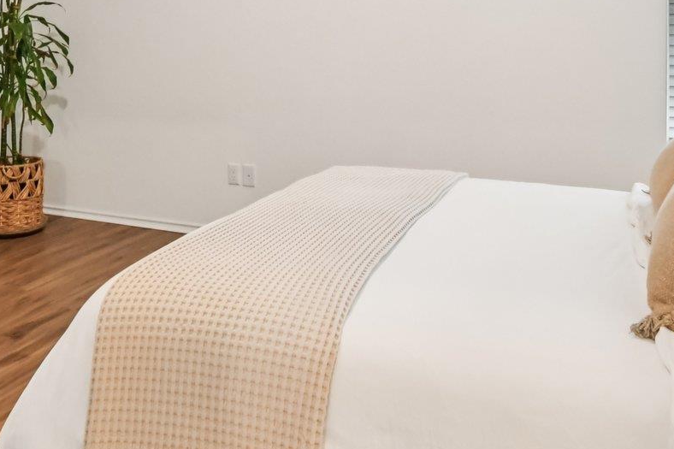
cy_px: -1
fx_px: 730
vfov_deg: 31.6
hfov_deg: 48.8
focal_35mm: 39
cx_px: 228
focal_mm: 10
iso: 1400
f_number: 8
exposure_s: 1/30
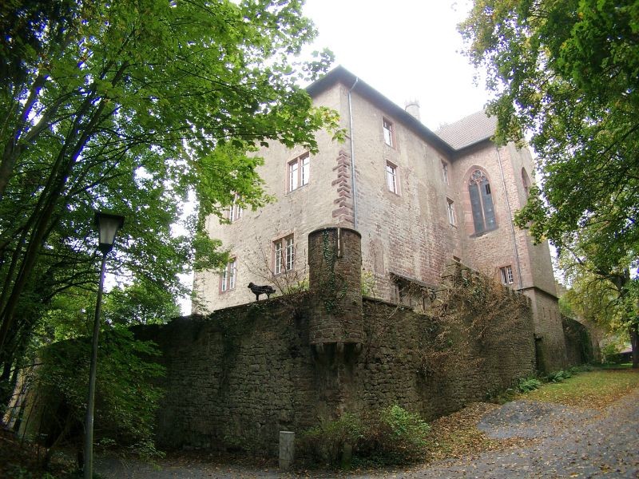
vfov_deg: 41.8
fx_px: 628
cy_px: 240
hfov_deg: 54.0
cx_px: 320
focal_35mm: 34
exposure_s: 1/64.8
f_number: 4
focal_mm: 7.13
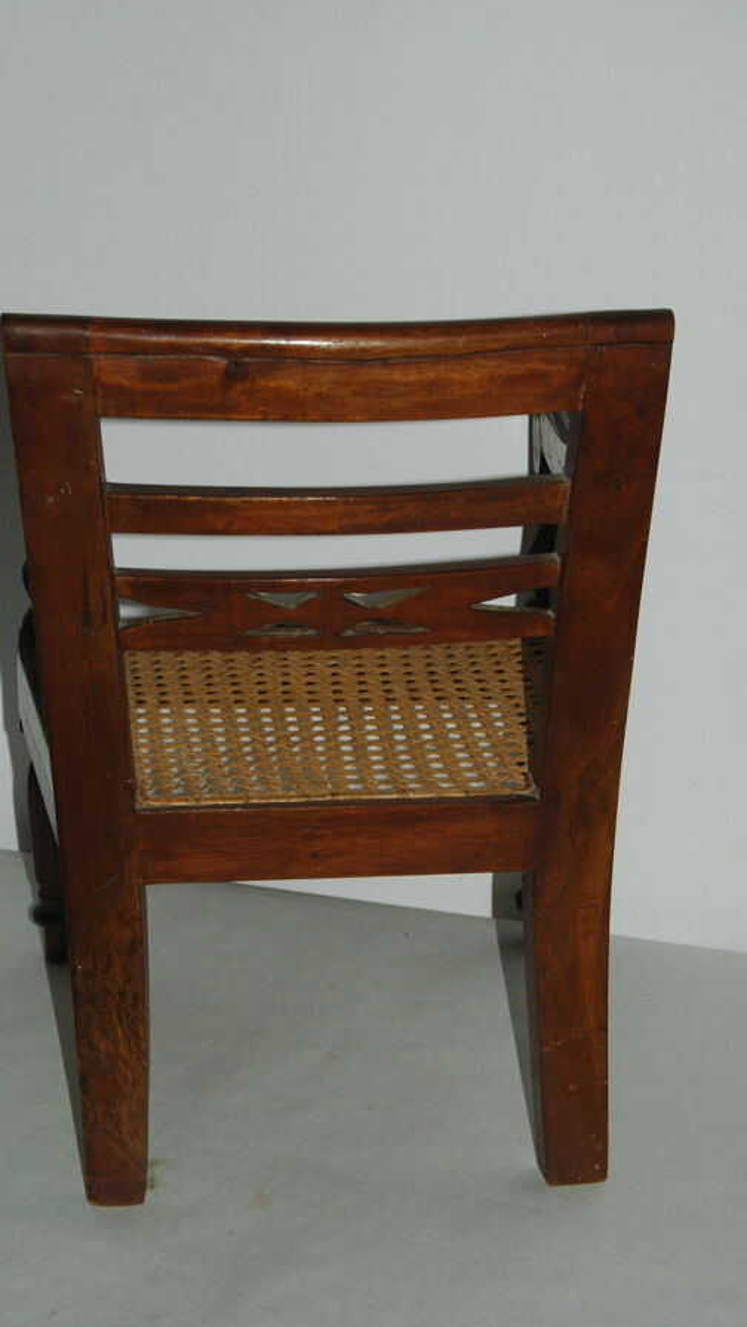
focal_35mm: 76
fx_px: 2674
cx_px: 338
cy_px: 665
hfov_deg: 15.9
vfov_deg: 27.9
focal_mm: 48
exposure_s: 1/125
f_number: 7.1
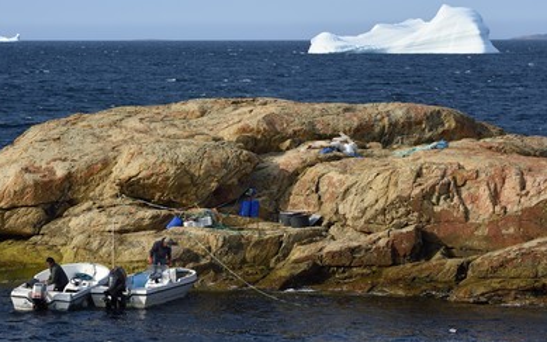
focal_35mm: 176
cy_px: 170
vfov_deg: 7.5
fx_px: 2623
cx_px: 259
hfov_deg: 11.9
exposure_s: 1/400
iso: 200
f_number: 8
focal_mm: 160
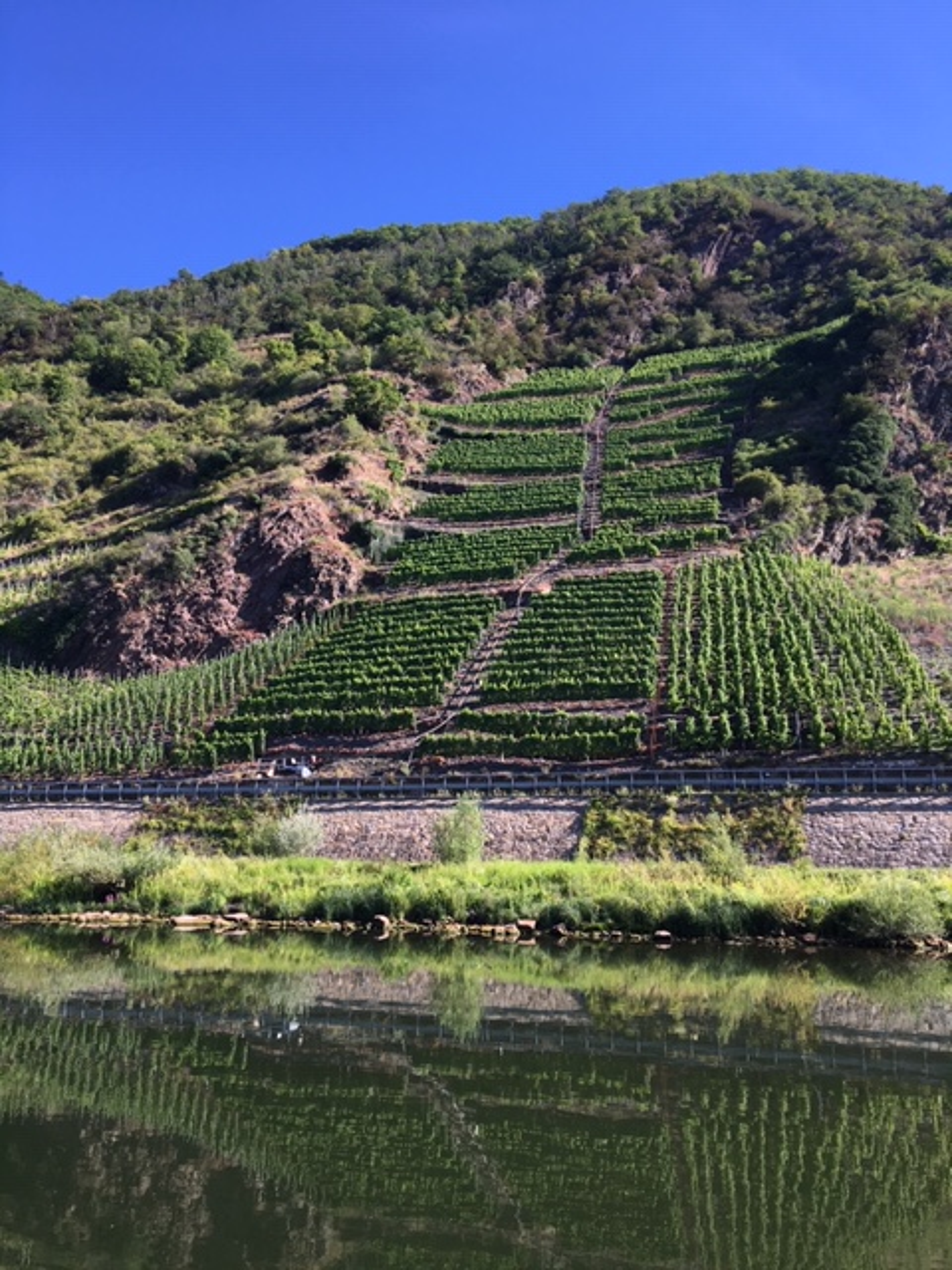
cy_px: 635
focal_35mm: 29
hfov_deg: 48.2
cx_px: 476
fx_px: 1063
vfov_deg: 61.7
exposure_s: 1/541
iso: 25
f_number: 2.2
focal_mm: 4.15
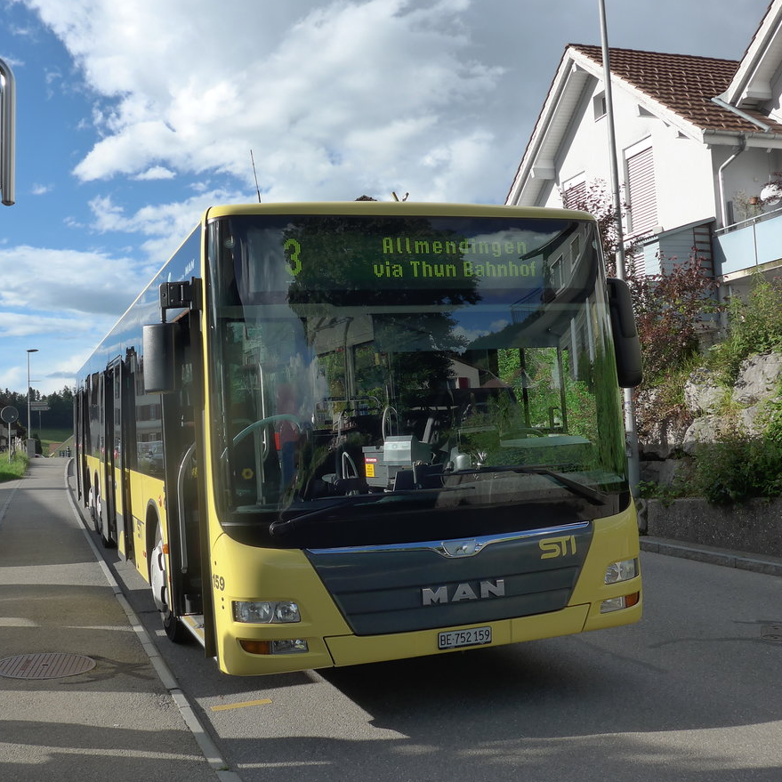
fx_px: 895
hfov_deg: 46.8
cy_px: 390
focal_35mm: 35
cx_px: 297
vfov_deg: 47.2
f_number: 4
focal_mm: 6
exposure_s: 1/800
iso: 160
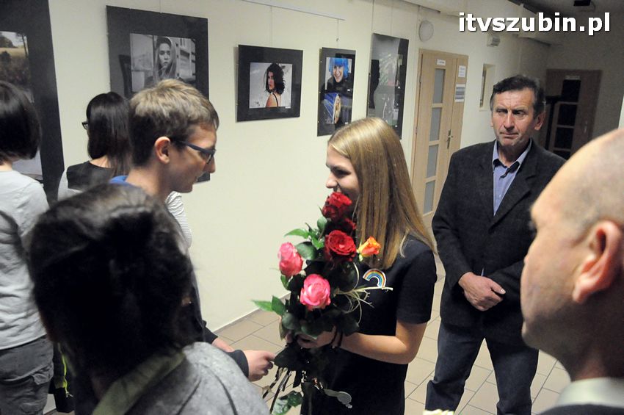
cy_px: 208
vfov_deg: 41.6
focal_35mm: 32
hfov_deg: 59.5
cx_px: 312
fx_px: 545
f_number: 5
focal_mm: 21
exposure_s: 1/125
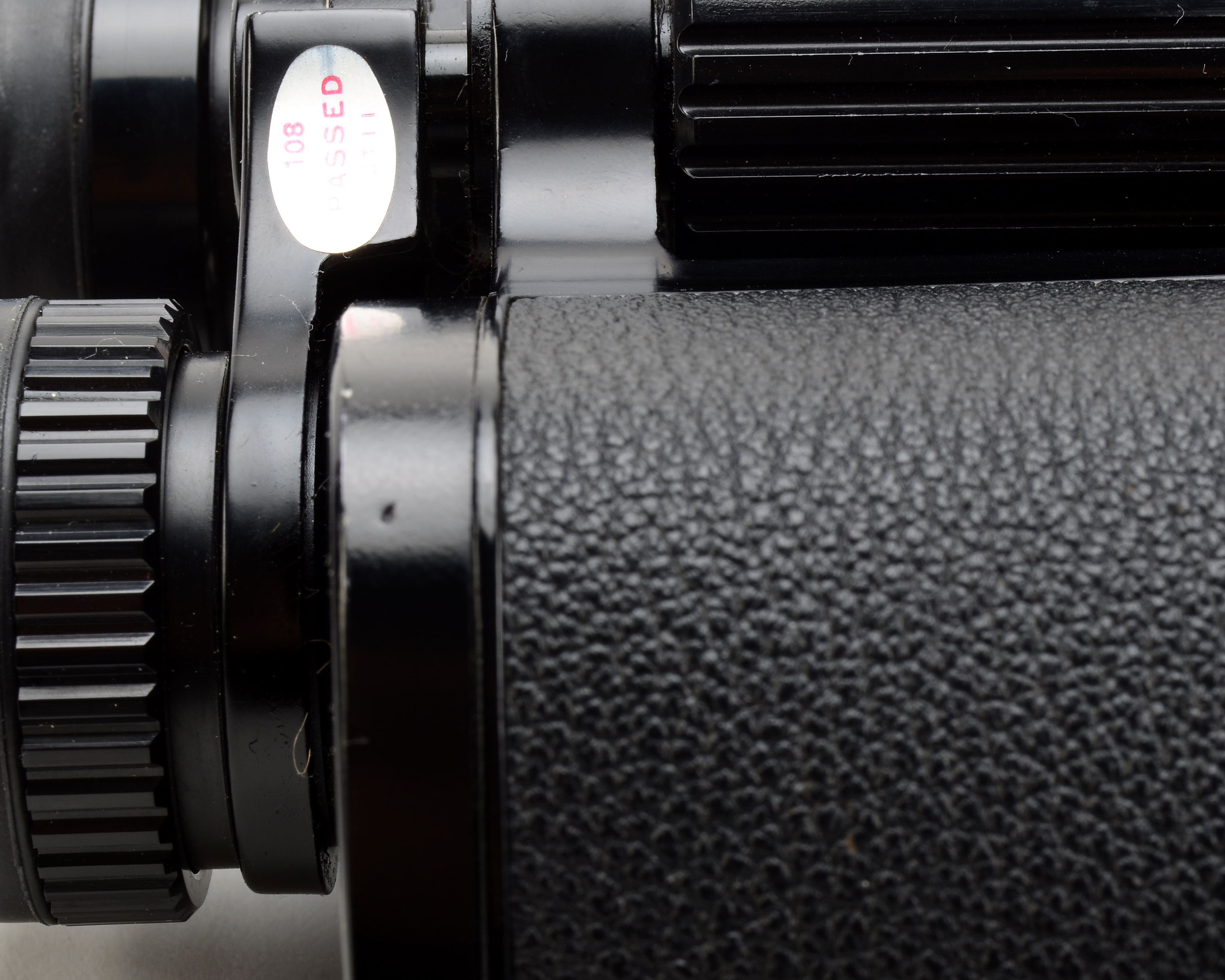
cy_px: 407
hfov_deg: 16.9
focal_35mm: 114
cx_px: 653
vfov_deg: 13.6
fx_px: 4122
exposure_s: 1/160
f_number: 18
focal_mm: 55
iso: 100
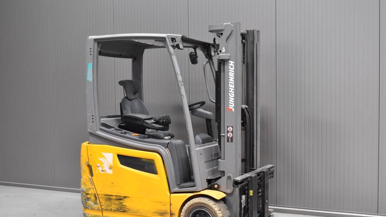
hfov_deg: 44.1
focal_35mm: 47
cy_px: 131
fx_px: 476
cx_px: 194
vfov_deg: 25.6
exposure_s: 1/40
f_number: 5
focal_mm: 29
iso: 1600
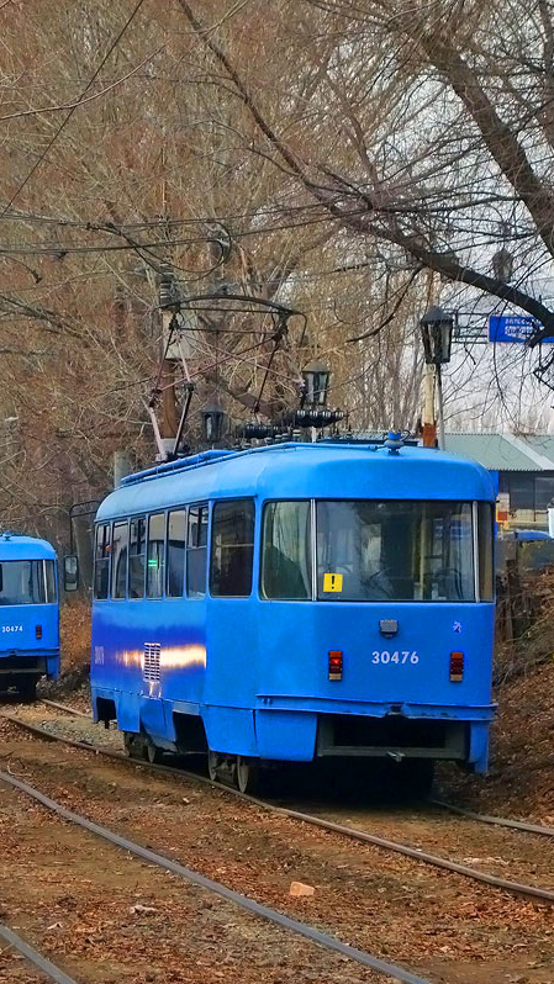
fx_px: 3786
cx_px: 134
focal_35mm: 145
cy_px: 492
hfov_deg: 8.4
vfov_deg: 14.8
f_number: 4.9
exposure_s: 1/500
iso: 800
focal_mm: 34.25
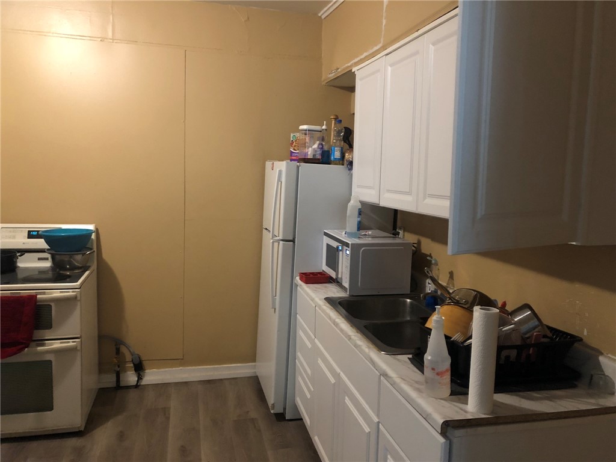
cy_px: 231
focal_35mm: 28
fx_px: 498
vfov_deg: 49.7
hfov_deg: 63.4
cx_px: 308
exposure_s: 1/6
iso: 100
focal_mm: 3.99
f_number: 1.8
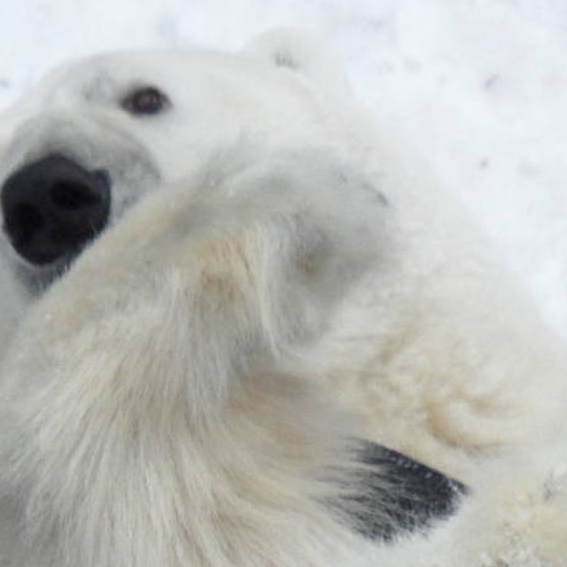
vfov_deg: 3.7
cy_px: 591
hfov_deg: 3.8
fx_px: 8654
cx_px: 275
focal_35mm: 467
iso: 200
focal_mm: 24.6
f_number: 4.4
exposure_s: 1/250
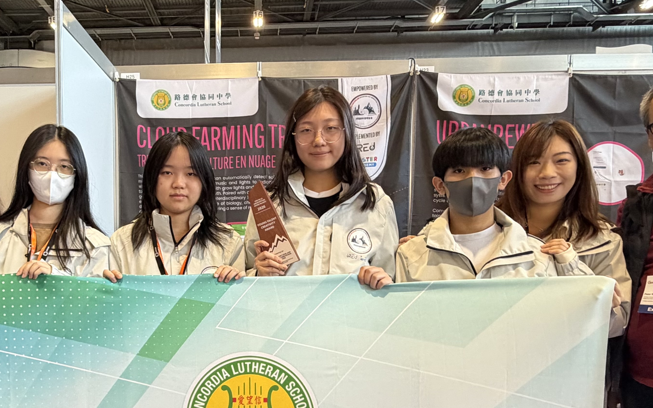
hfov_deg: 64.1
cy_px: 310
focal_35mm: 29
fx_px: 516
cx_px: 265
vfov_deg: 41.7
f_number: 2.2
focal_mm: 2.22
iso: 320
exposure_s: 1/50
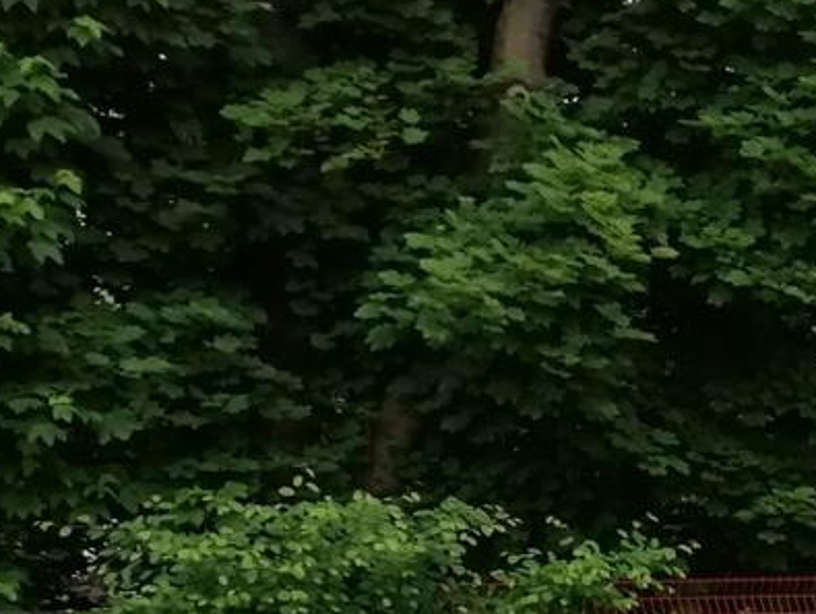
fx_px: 2076
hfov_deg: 19.0
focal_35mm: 88
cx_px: 1287
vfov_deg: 15.4
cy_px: 943
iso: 50
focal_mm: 3.46
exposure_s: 1/346
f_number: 2.2
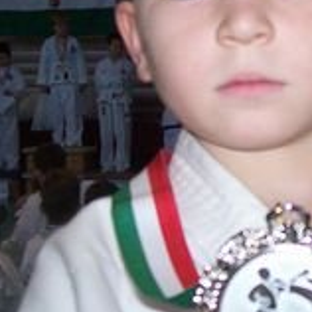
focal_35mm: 95
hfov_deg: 17.9
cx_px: 302
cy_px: 121
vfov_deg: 18.3
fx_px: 969
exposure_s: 1/112
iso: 140
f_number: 2.7
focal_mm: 5.6
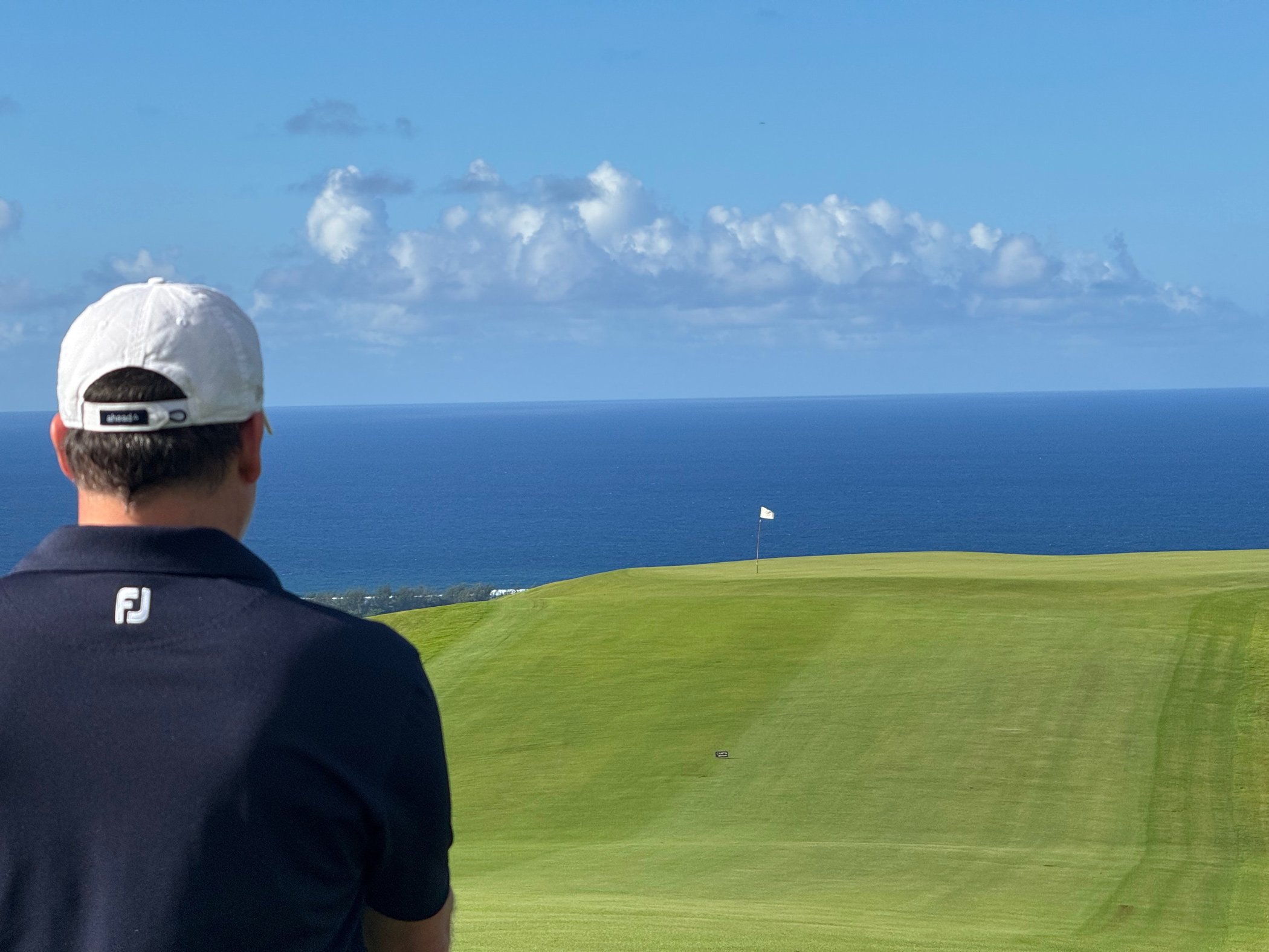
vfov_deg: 12.3
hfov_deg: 16.4
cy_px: 476
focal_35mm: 120
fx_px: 4399
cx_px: 634
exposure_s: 1/2083
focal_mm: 15.66
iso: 50
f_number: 2.8
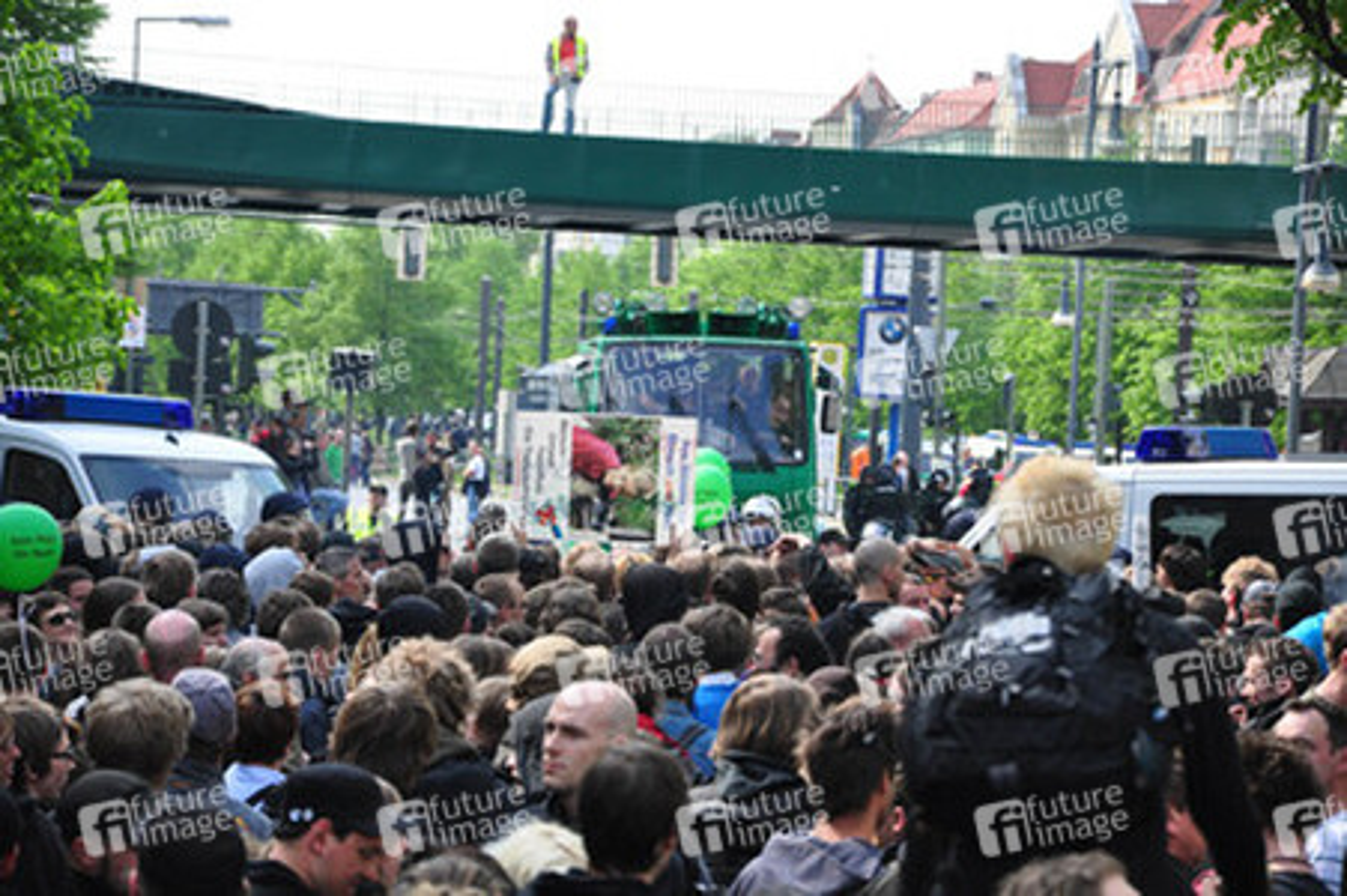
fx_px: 5889
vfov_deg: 8.7
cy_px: 448
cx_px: 674
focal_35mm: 158
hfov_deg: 13.0
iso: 800
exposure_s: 1/1000
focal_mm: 105
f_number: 8
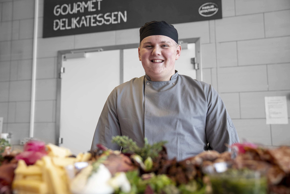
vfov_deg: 38.9
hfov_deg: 55.8
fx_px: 274
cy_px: 97
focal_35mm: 34
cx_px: 145
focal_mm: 34
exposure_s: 1/40
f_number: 2.8
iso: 100
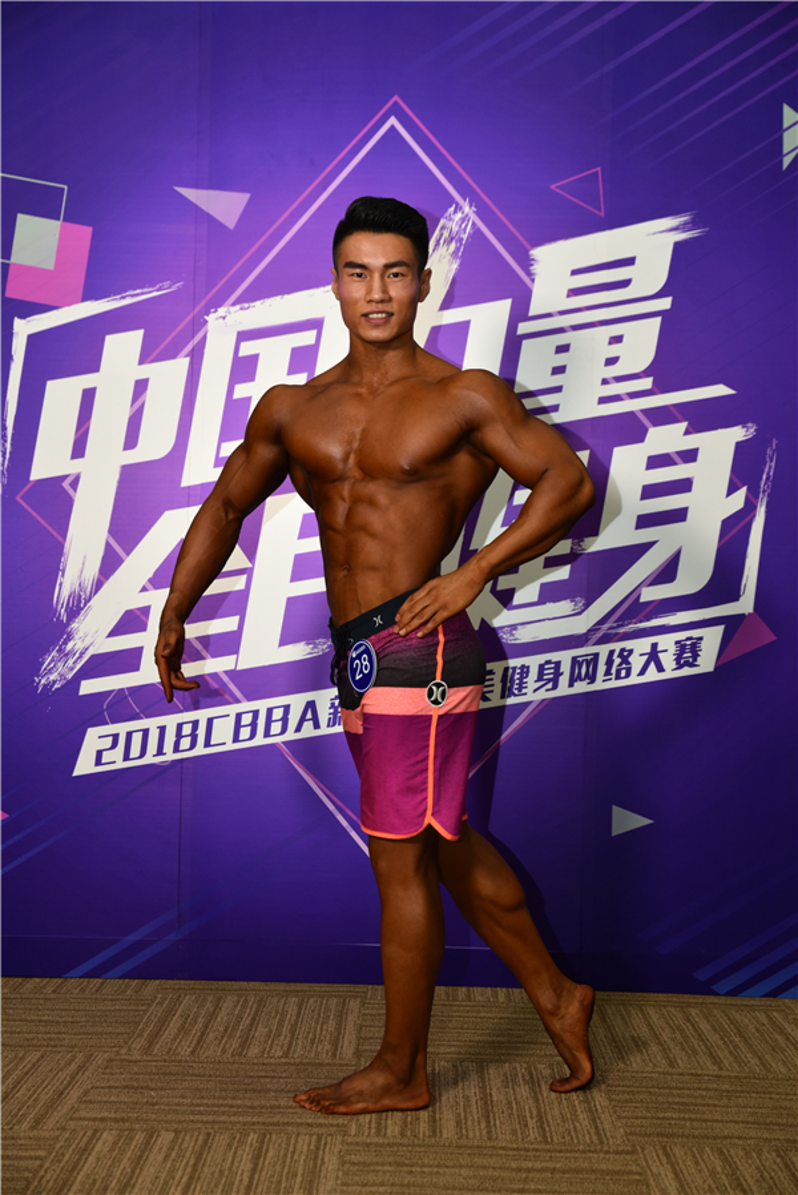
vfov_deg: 41.1
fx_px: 1593
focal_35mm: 48
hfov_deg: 28.1
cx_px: 399
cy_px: 598
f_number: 4
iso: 800
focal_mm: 48
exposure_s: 1/160
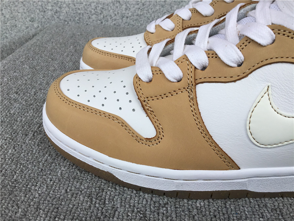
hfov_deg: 58.4
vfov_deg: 45.4
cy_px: 110
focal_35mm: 31
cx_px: 147
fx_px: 263
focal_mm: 3.3
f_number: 2.4
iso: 25
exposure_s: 1/895
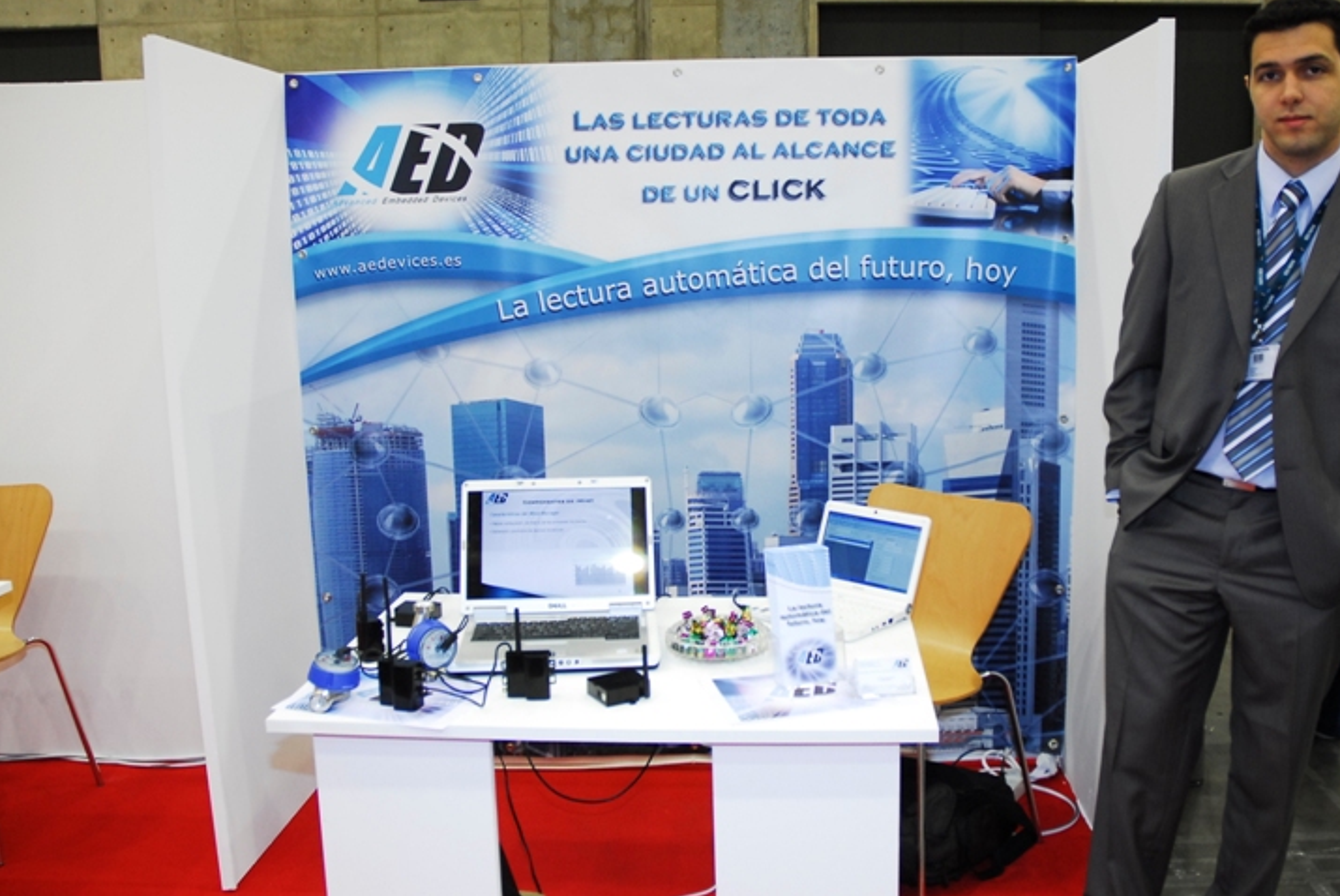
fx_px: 1267
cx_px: 765
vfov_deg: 39.0
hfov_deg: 55.6
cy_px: 448
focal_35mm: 34
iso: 400
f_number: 3.5
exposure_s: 1/40
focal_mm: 18
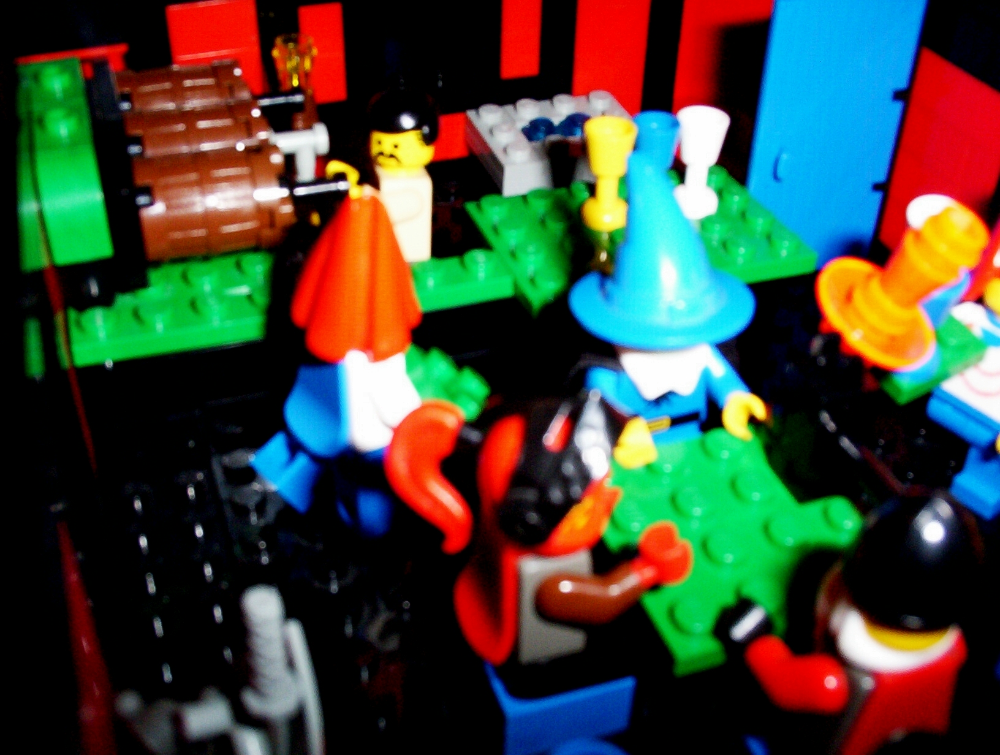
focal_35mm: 39
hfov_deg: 47.8
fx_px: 1129
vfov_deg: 37.0
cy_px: 378
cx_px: 500
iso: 140
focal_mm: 6
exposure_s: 1/30
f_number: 4.5
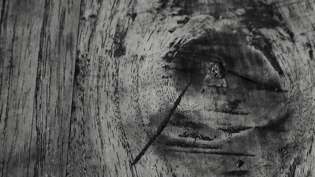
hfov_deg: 28.3
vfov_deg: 16.2
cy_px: 136
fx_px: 618
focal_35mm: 74
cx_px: 226
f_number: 2.8
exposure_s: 1/40
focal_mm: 11.8
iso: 1600
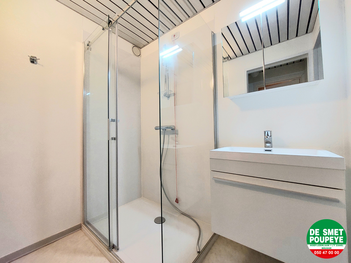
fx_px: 132
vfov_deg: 89.9
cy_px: 132
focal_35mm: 13
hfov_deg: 106.2
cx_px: 176
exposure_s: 1/50
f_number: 2.2
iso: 200
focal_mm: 1.74
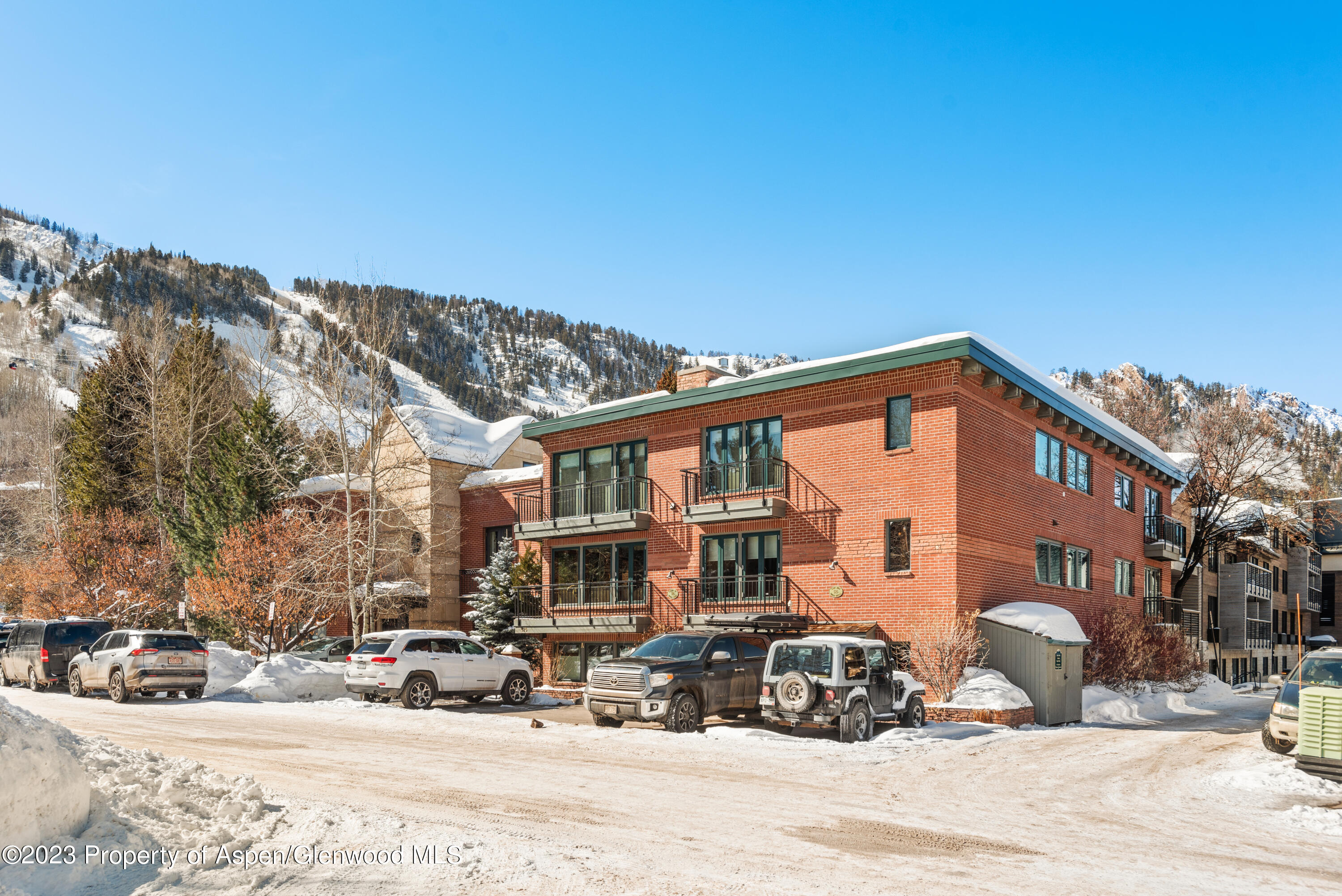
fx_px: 932
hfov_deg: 71.5
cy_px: 448
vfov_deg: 51.3
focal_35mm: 25
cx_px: 671
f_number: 7.1
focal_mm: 25
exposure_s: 1/250
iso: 100
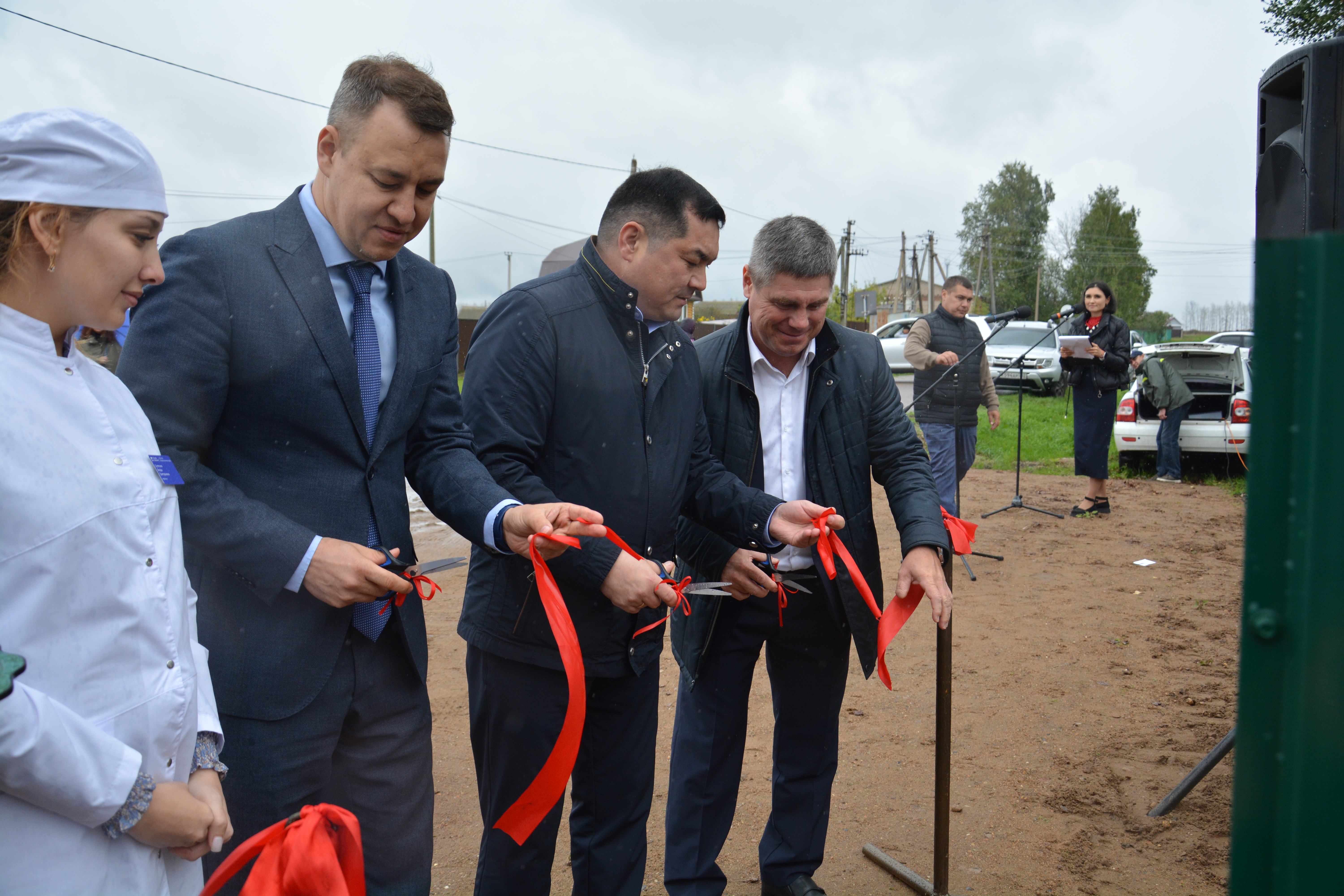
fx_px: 1176
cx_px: 672
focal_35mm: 32
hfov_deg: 59.5
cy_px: 448
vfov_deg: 41.7
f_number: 4.5
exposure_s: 1/1250
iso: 400
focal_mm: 21
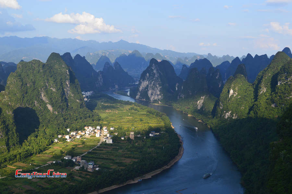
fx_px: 365
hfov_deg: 43.6
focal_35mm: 45
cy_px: 97
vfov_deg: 29.8
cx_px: 146
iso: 400
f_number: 10
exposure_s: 1/250
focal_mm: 30
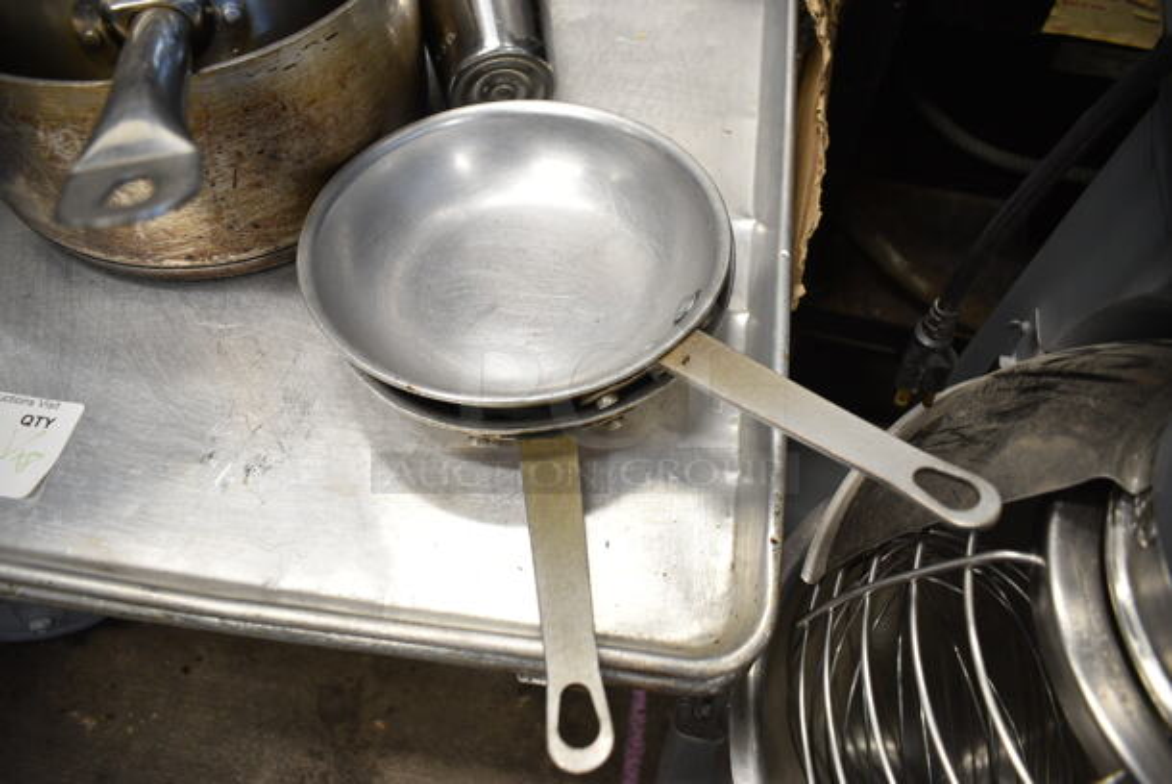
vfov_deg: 48.0
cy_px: 392
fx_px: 880
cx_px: 586
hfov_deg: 67.3
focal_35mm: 27
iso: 500
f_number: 3.5
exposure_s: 1/30
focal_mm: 18
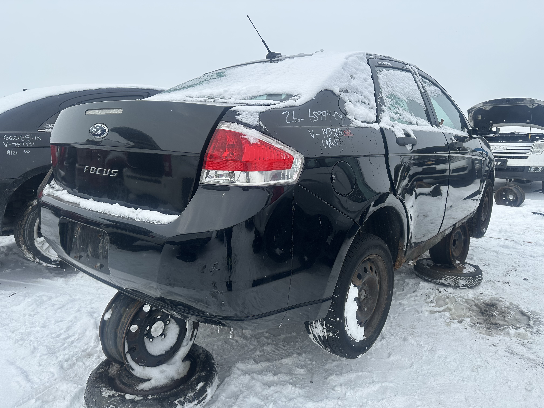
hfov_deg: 71.6
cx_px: 272
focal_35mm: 24
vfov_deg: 56.8
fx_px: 377
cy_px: 204
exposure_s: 1/2967
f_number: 1.78
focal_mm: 6.86
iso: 80
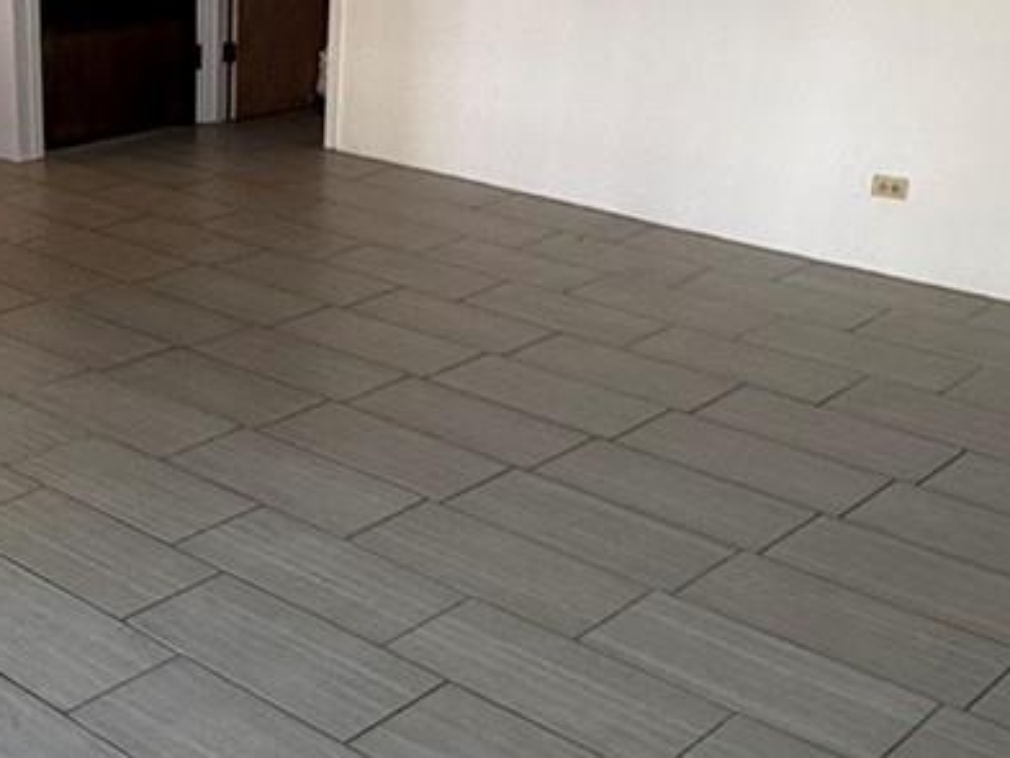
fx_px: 1664
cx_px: 152
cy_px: 391
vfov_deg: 25.7
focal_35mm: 57
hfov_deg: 32.5
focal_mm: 2.22
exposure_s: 1/99
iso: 125
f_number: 2.2
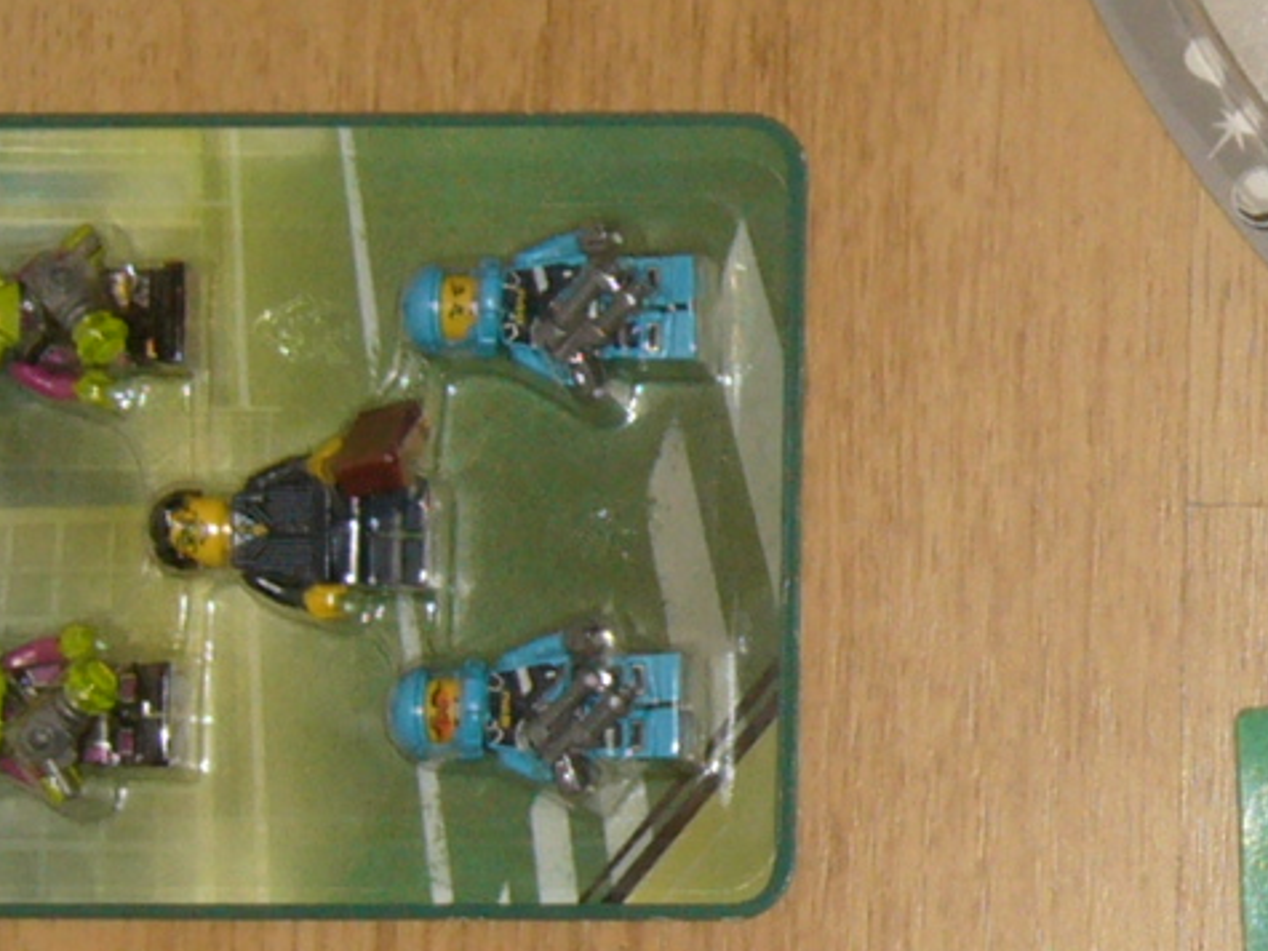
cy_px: 566
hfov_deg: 12.7
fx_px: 5530
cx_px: 1615
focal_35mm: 151
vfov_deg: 9.8
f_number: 2.8
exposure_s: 1/30
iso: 100
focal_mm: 5.8
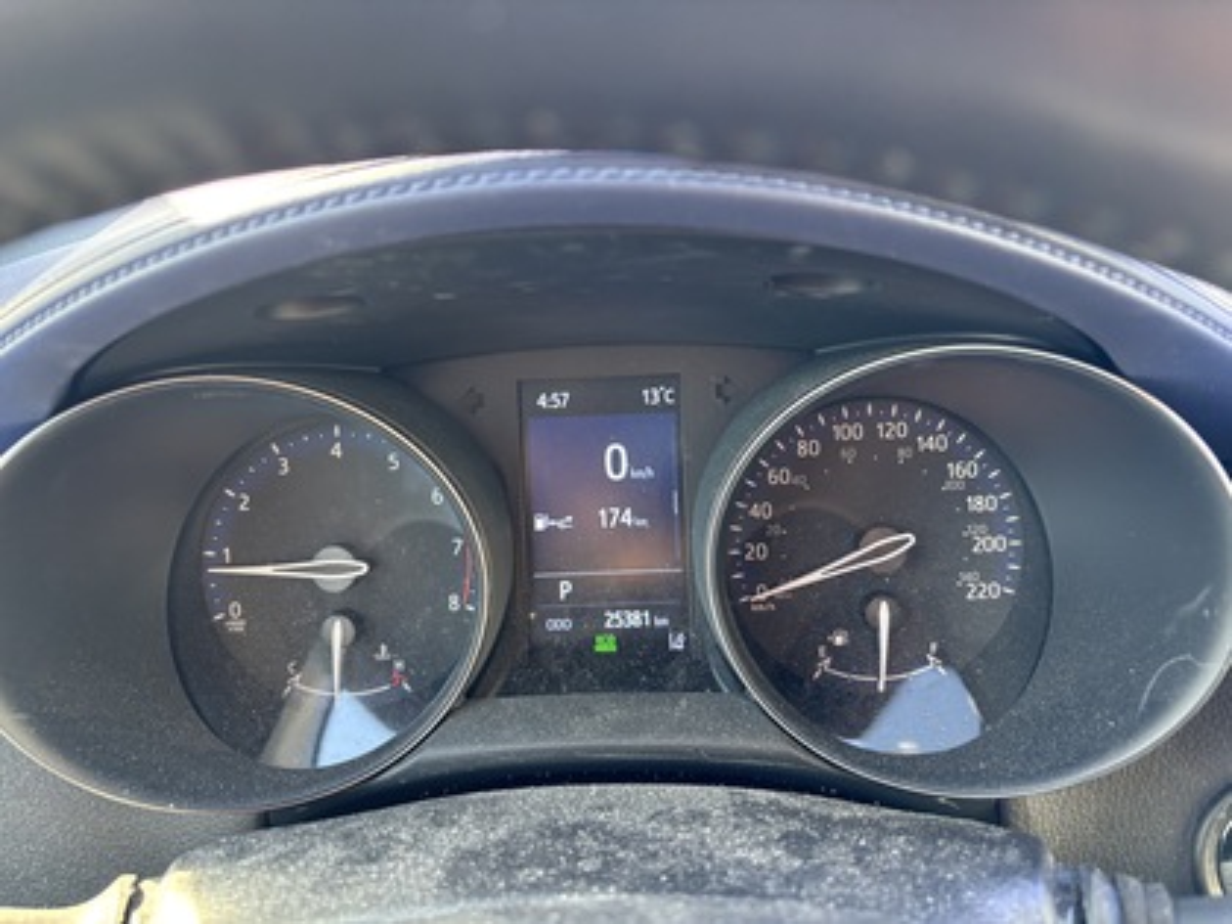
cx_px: 616
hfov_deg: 67.3
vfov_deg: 53.1
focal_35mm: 26
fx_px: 925
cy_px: 462
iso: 125
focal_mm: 5.96
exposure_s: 1/75
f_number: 1.6
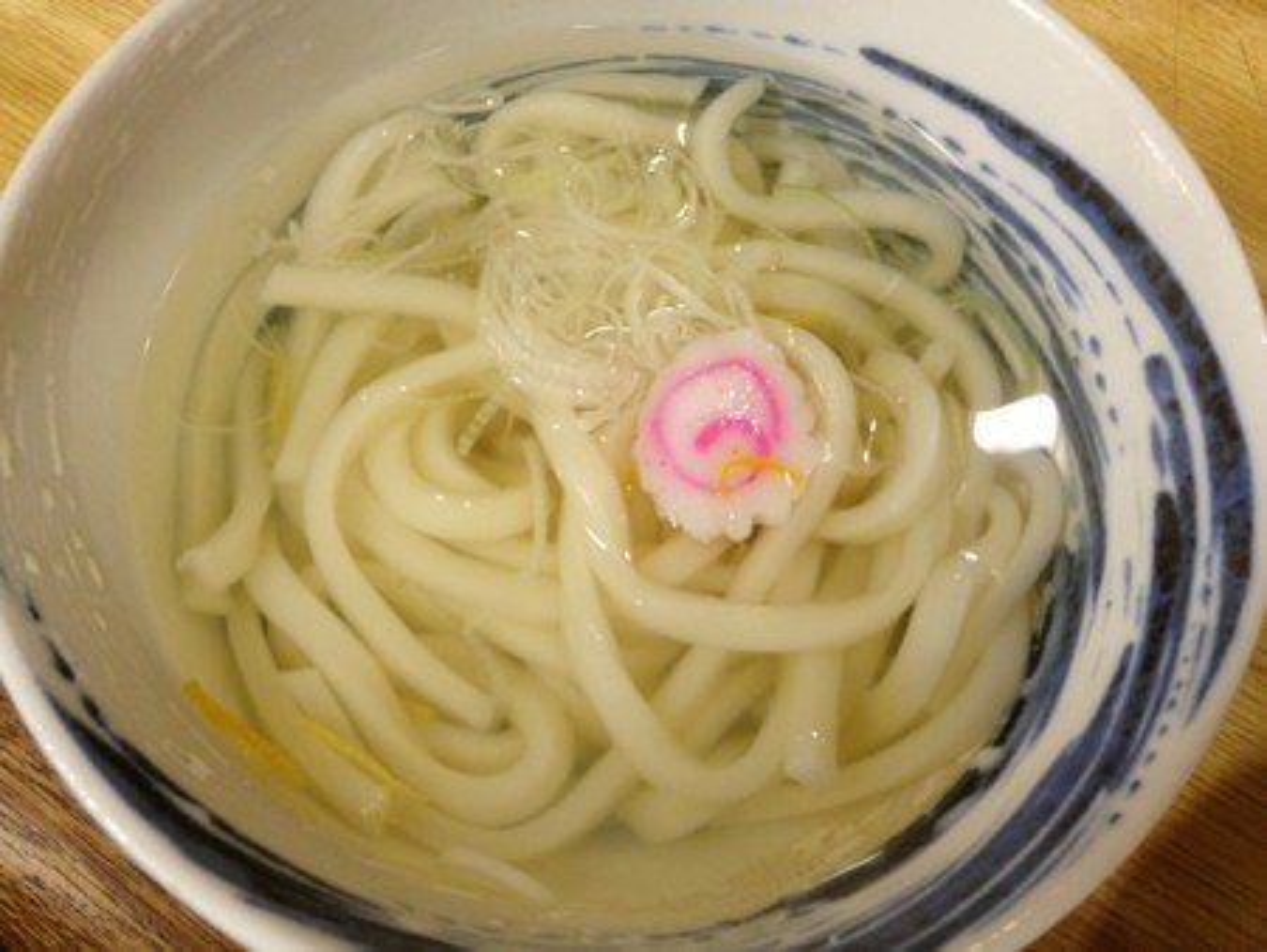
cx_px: 634
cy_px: 476
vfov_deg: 40.7
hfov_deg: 52.6
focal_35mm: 35
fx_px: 1282
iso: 200
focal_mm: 4.28
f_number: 2.4
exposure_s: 1/20
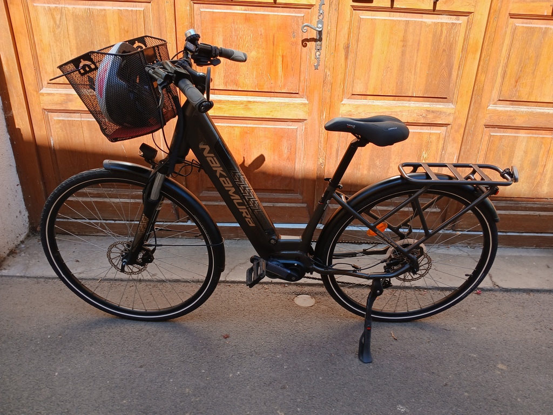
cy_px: 208
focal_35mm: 26
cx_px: 276
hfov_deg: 67.3
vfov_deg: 53.1
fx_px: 415
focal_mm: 3.98
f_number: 1.8
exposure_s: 1/175
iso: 20
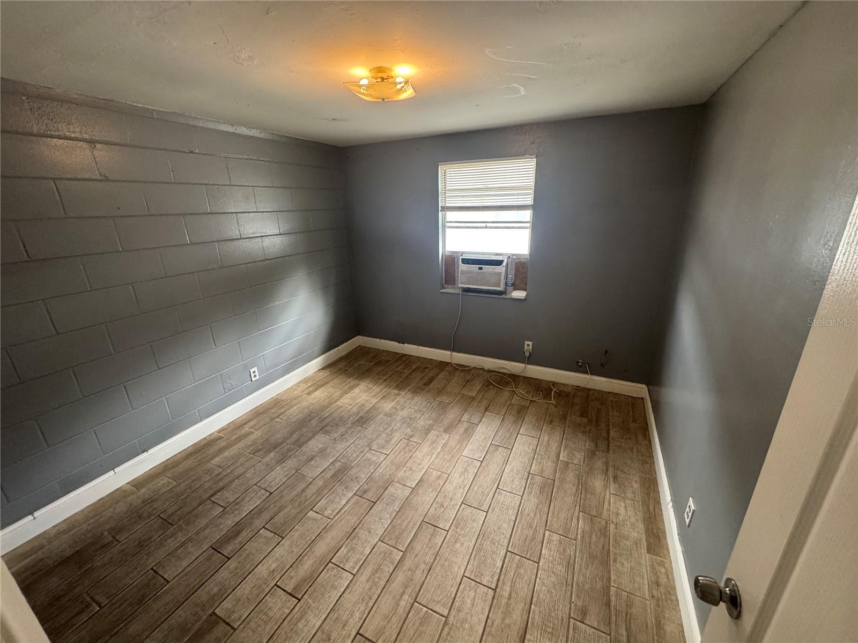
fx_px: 347
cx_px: 429
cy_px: 322
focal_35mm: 14
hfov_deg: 102.1
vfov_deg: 85.7
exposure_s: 1/120
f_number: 2.2
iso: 320
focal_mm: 2.22
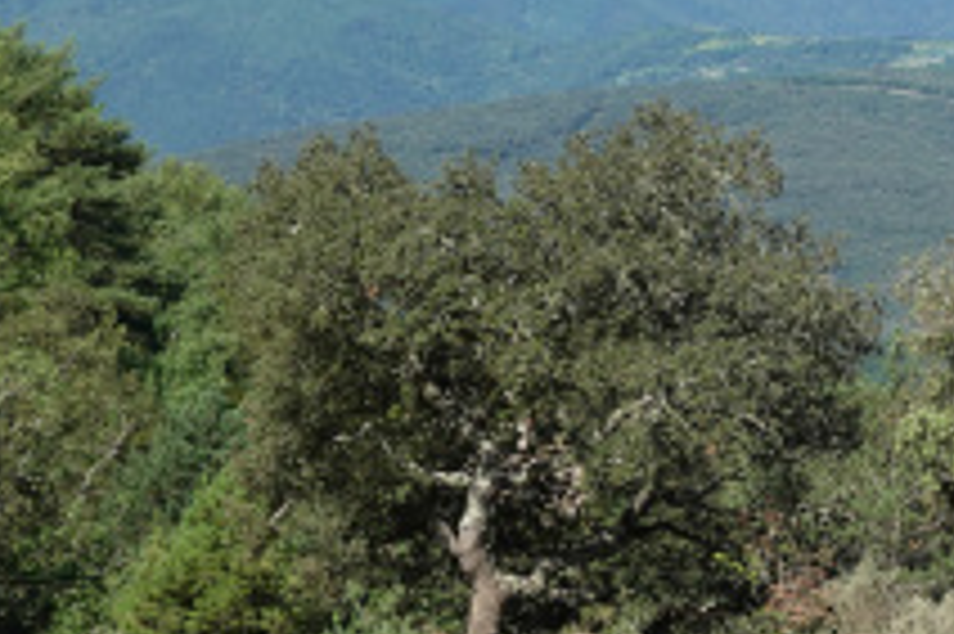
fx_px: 4687
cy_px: 160
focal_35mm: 177
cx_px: 1026
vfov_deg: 7.7
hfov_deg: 11.5
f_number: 5.6
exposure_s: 1/400
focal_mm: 27.44
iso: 125
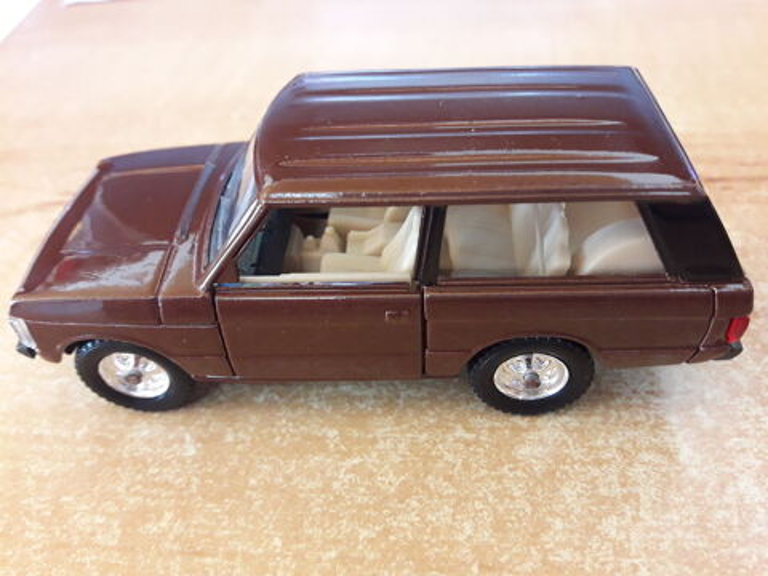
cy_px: 288
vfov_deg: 49.7
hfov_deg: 63.4
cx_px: 384
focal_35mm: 28
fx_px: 621
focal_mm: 3.7
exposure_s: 1/17
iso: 200
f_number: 1.9
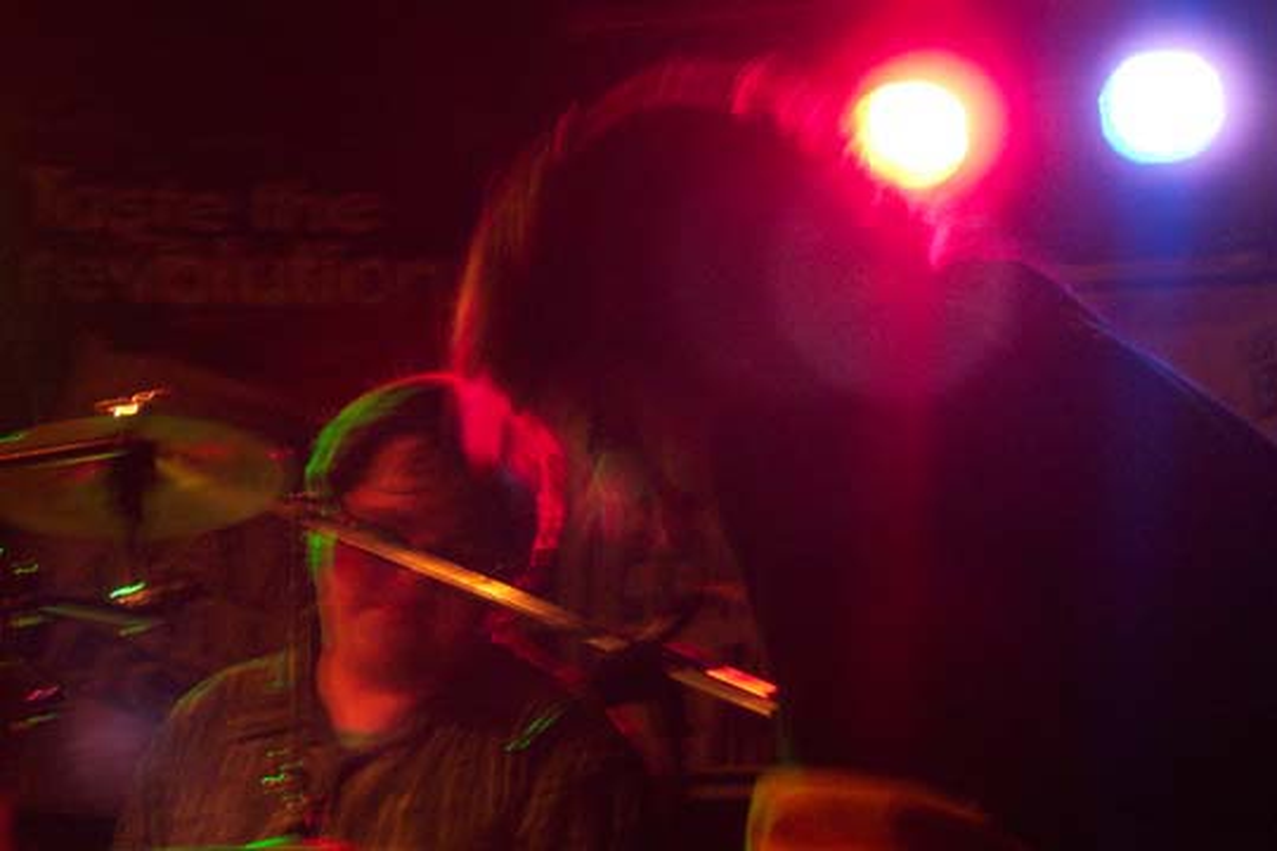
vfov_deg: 13.6
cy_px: 426
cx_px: 638
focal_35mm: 101
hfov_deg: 20.2
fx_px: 3582
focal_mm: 21.3
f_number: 4.8
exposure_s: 1/8
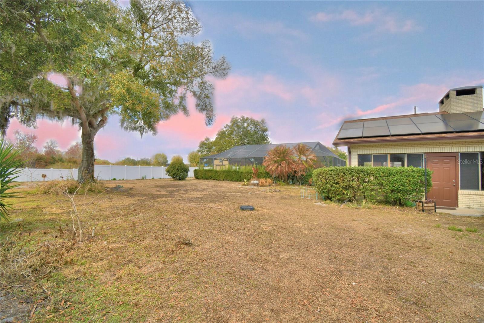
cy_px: 162
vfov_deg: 77.3
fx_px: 202
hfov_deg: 100.4
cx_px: 242
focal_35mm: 15
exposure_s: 1/1000
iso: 100
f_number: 4.5
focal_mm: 10
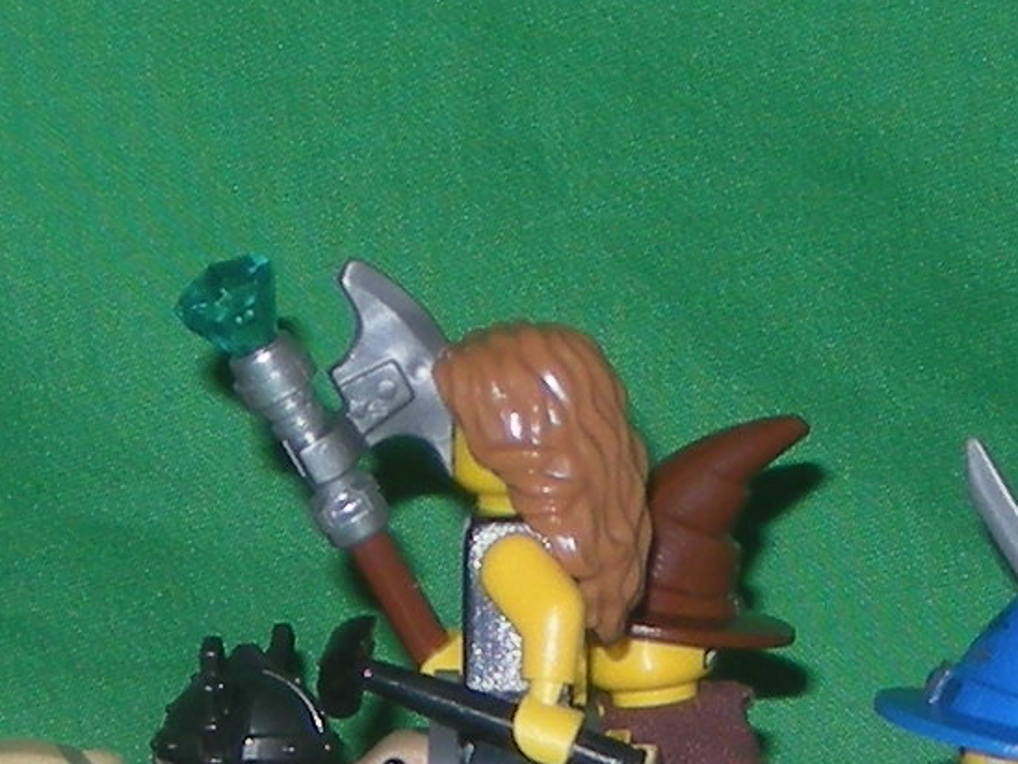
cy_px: 944
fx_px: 9117
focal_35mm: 310
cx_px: 790
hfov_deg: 6.4
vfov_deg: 4.8
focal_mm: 8.8
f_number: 3.8
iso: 64
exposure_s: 1/60
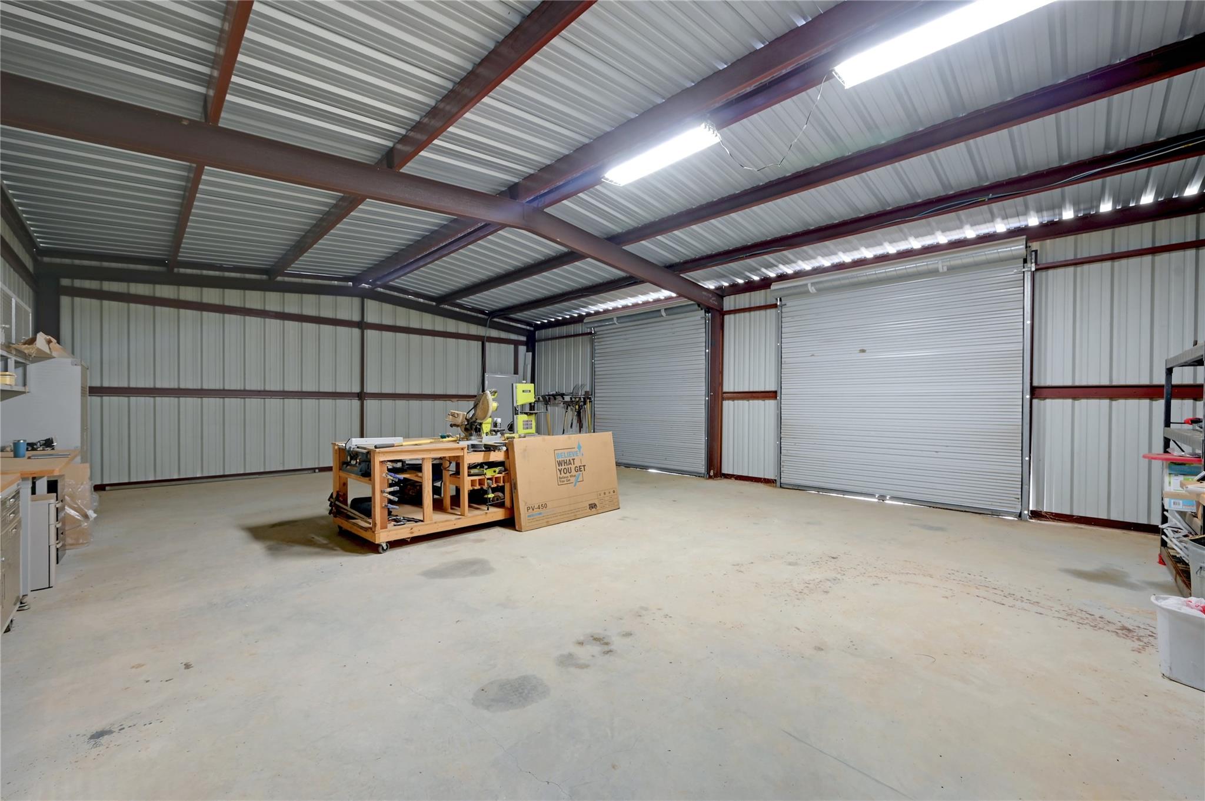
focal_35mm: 14
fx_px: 468
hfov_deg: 104.3
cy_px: 400
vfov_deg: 81.1
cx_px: 602
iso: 1000
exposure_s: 1/1.67
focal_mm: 14
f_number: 9
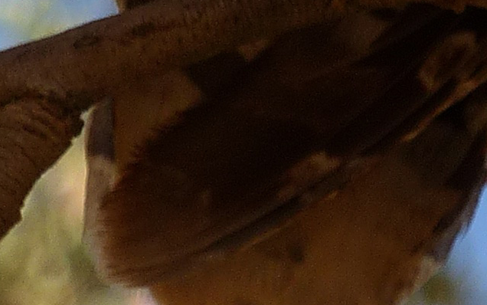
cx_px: 657
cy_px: -873
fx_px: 31135
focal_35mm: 2345
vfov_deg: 0.6
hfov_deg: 0.9
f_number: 4
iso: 100
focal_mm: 63.4
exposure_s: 1/400
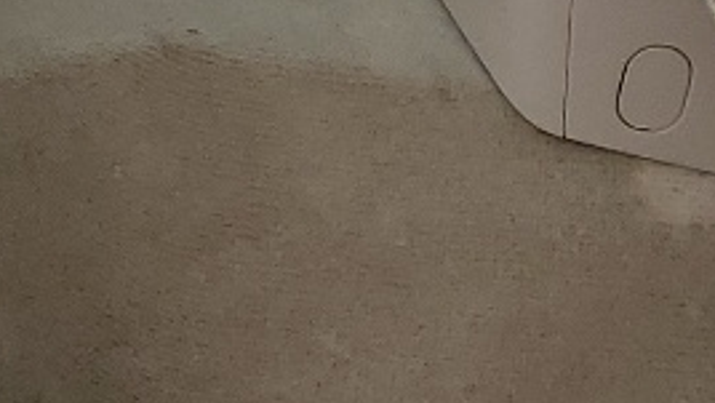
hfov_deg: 11.0
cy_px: -657
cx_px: -931
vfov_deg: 6.7
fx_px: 3205
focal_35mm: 169
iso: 50
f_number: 1.5
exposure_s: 1/667
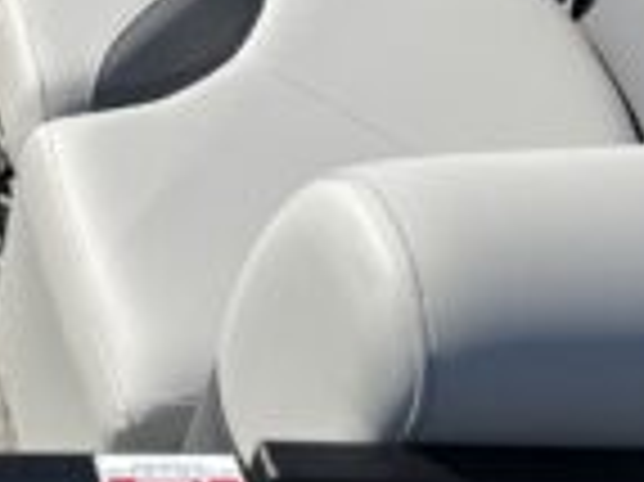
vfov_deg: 14.1
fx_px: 1803
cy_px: -279
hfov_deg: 18.1
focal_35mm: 97
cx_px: -322
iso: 50
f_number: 1.6
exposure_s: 1/2857
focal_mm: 5.96
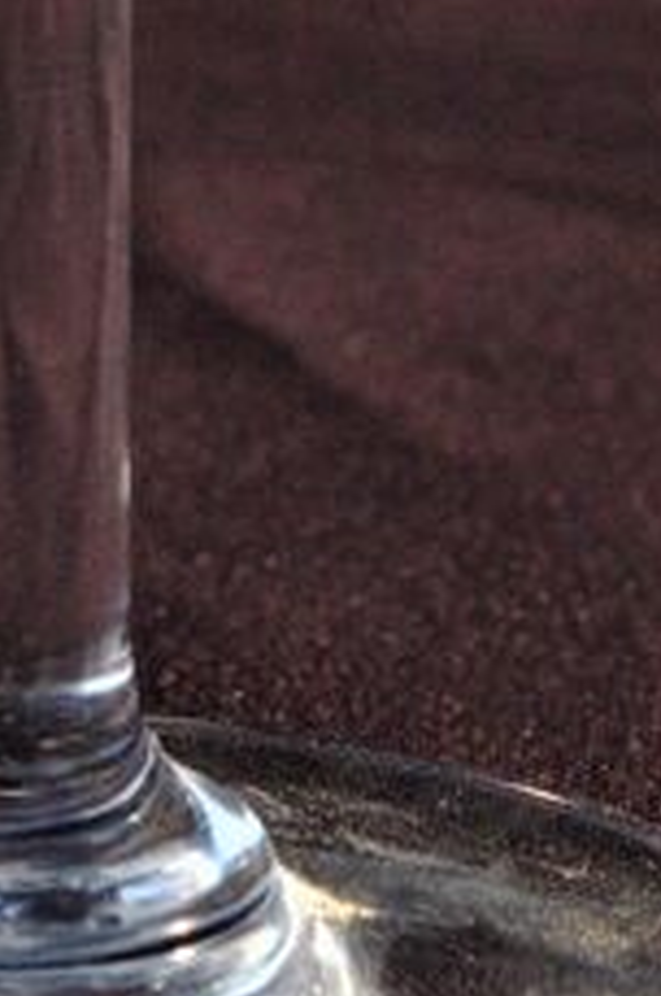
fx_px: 4254
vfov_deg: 13.2
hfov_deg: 8.8
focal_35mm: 154
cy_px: 11
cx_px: -170
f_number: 8
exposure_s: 1/750
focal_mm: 26
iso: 1600
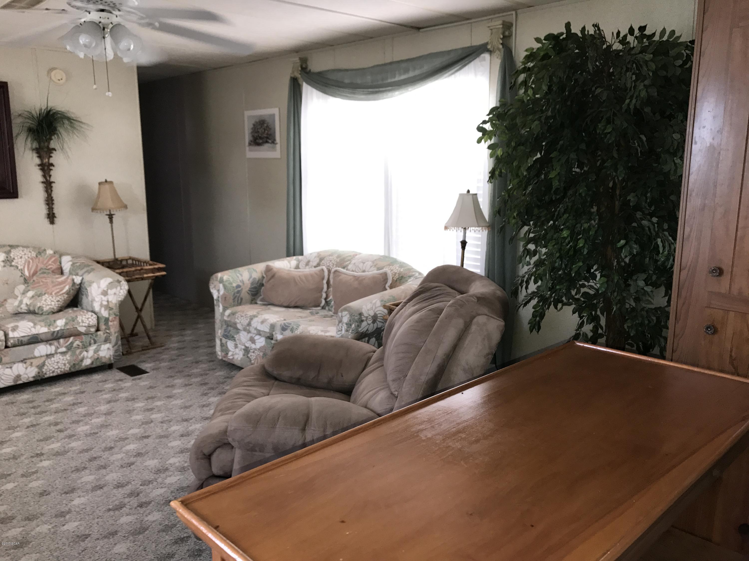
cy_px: 280
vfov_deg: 49.7
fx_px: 606
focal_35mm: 28
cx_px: 374
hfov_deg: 63.4
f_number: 1.8
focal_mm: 3.99
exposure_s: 1/30
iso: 64
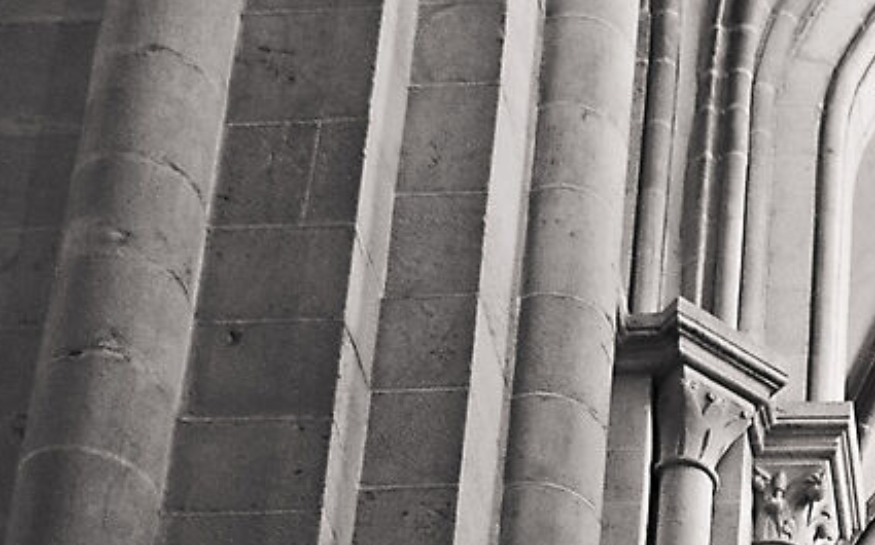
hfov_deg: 16.4
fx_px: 2884
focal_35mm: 121
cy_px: 1316
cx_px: 1091
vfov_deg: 9.6
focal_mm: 21
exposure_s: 1/200
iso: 1000
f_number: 3.2
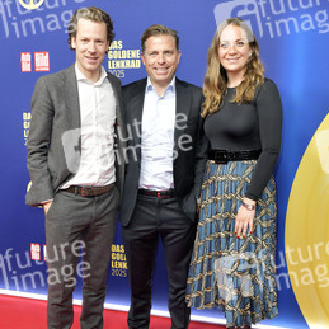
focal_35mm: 42
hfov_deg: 40.0
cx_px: 164
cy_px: 207
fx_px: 452
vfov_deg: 39.7
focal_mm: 32
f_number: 7.1
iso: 1600
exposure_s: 1/250
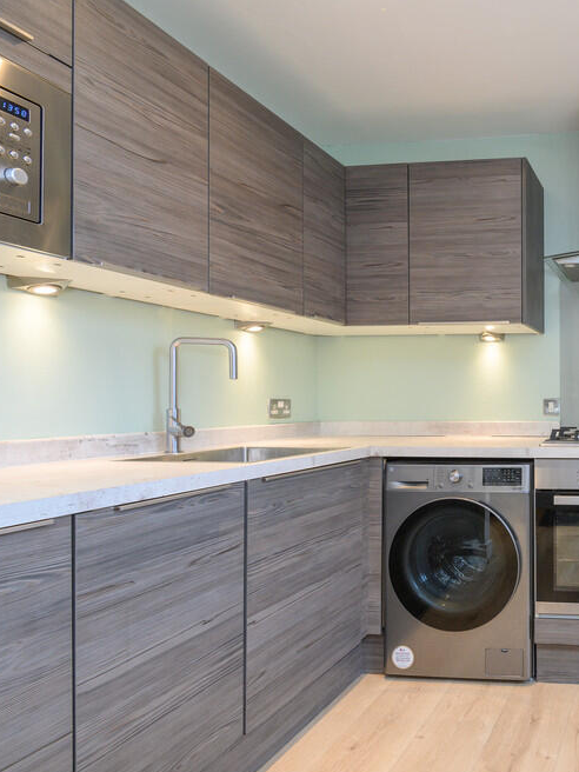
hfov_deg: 46.8
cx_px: 586
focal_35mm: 24
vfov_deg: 71.6
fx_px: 535
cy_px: 400
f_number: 8
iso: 500
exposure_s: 1/8
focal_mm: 16
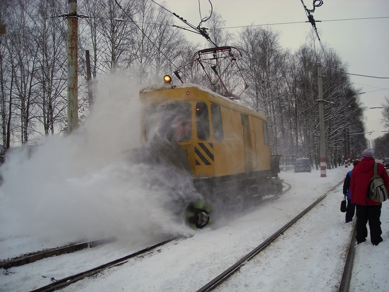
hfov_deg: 52.6
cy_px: 146
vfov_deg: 40.7
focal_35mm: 35
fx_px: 393
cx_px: 194
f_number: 2.8
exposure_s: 1/250
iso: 64
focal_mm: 5.7
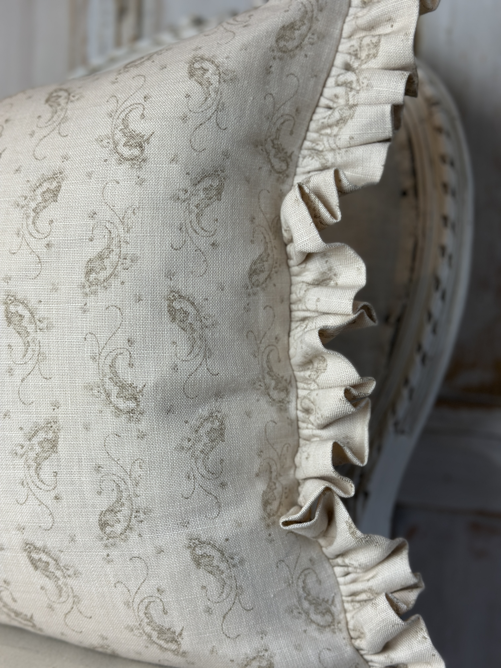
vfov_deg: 39.7
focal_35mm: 48
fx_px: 926
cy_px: 334
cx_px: 250
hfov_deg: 30.3
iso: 64
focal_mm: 6.86
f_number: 1.78
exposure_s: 1/100
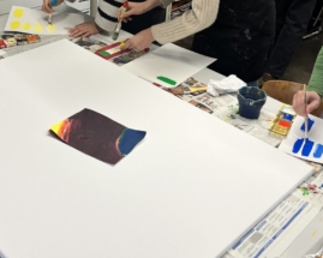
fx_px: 487
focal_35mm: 51
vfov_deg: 28.9
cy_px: 47
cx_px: 143
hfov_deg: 36.6
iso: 100
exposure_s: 1/100
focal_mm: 5.1
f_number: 1.6
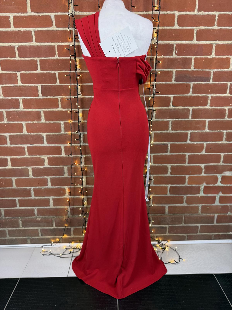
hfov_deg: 56.8
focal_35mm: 24
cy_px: 155
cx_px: 116
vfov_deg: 71.6
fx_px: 214
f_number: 1.78
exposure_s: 1/50
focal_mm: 6.76
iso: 125
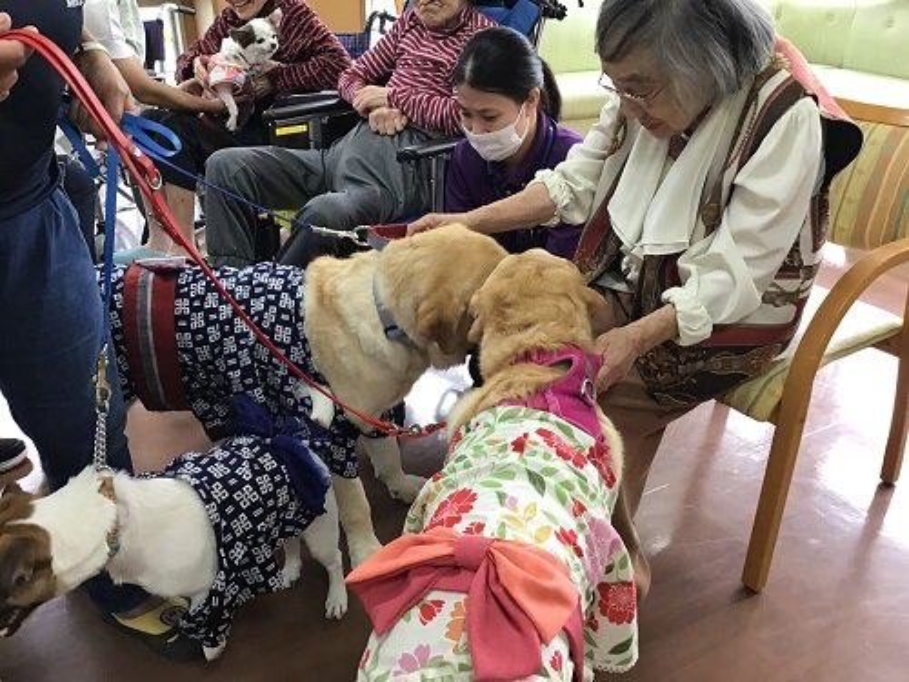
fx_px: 814
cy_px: 341
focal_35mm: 31
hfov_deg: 58.4
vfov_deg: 45.4
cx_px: 454
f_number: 2.4
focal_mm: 3.3
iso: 40
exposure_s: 1/30
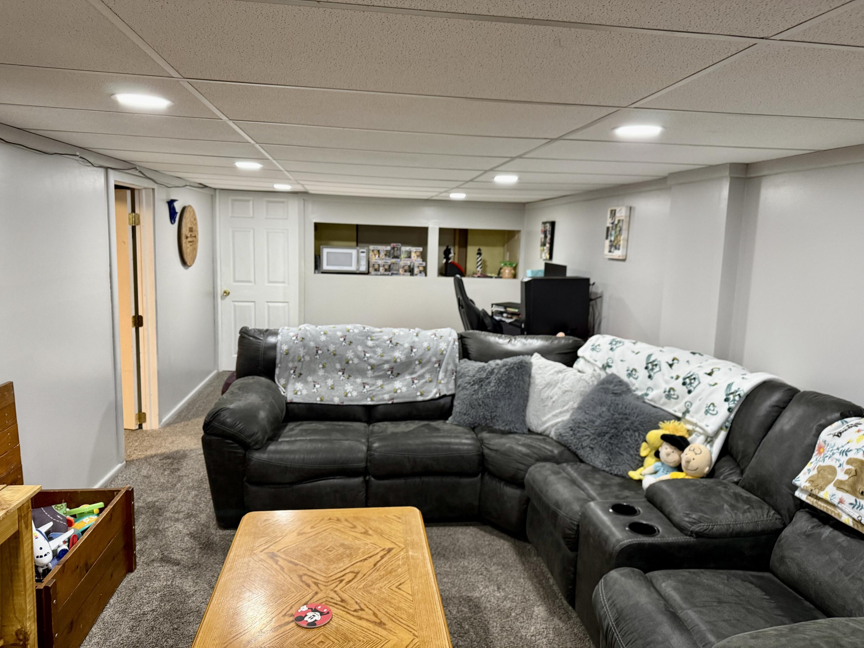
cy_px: 324
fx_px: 599
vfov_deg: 56.8
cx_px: 432
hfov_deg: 71.6
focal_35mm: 24
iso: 200
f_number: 1.78
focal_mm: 6.76
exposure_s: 1/60
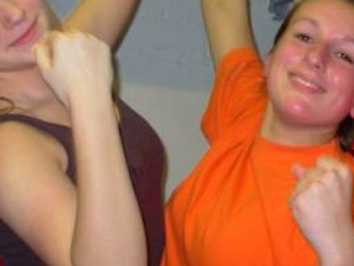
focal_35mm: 115
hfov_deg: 16.7
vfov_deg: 12.8
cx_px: 373
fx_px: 1176
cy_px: 48
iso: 50
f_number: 2.9
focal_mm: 6.3
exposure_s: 1/32
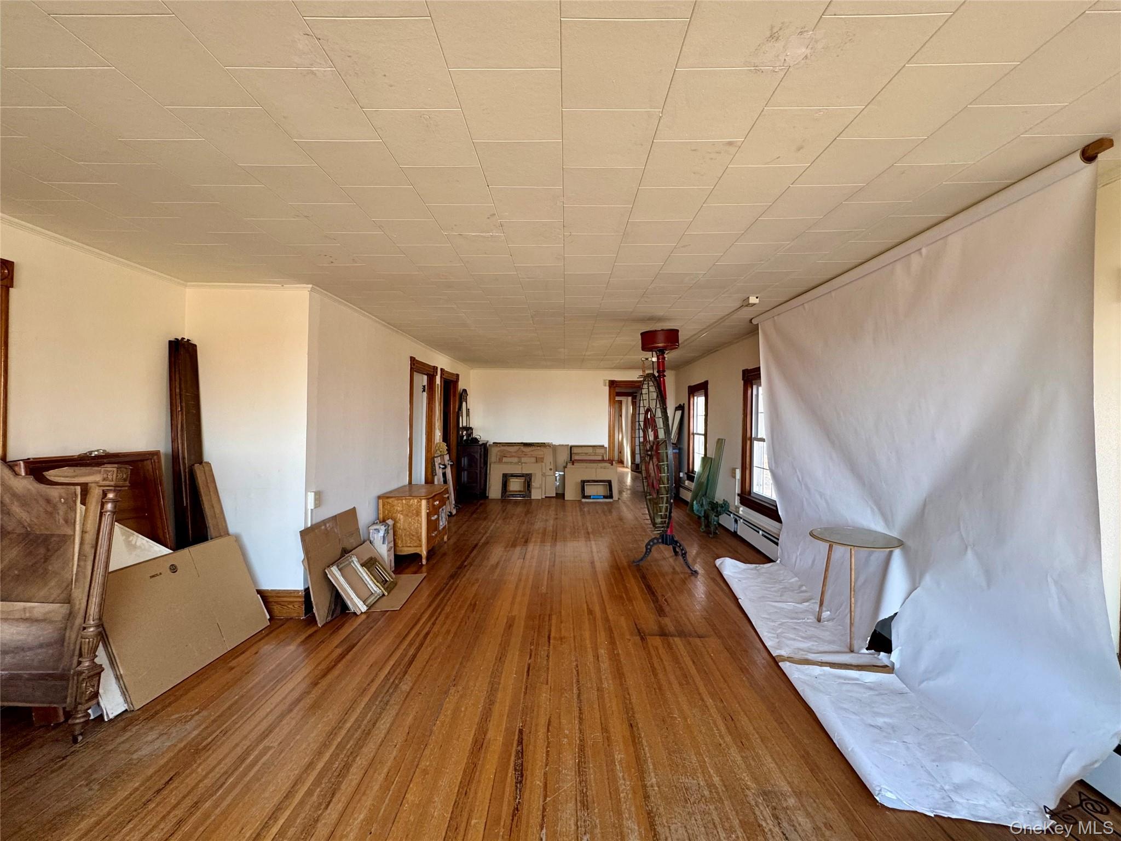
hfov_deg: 102.1
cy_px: 420
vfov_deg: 85.7
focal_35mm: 14
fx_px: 453
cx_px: 560
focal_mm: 2.22
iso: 160
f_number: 2.2
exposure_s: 1/99
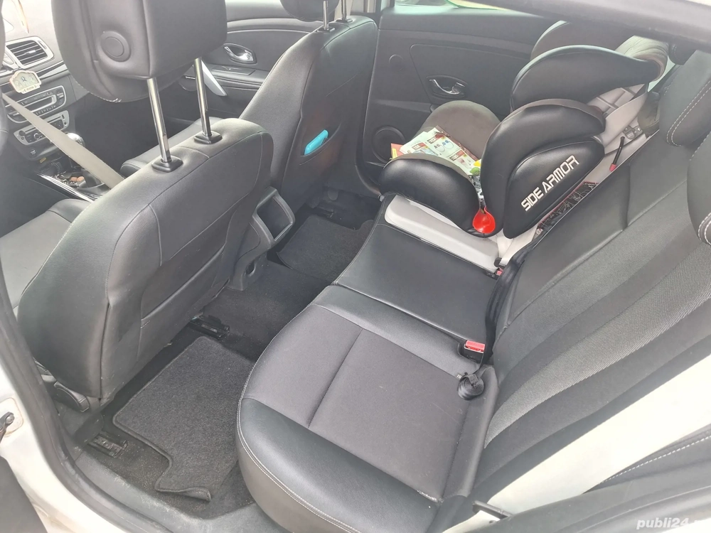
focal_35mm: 23
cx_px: 356
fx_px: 472
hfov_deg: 73.9
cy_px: 266
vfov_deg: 58.9
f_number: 1.8
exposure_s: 1/50
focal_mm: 5.54
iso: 64
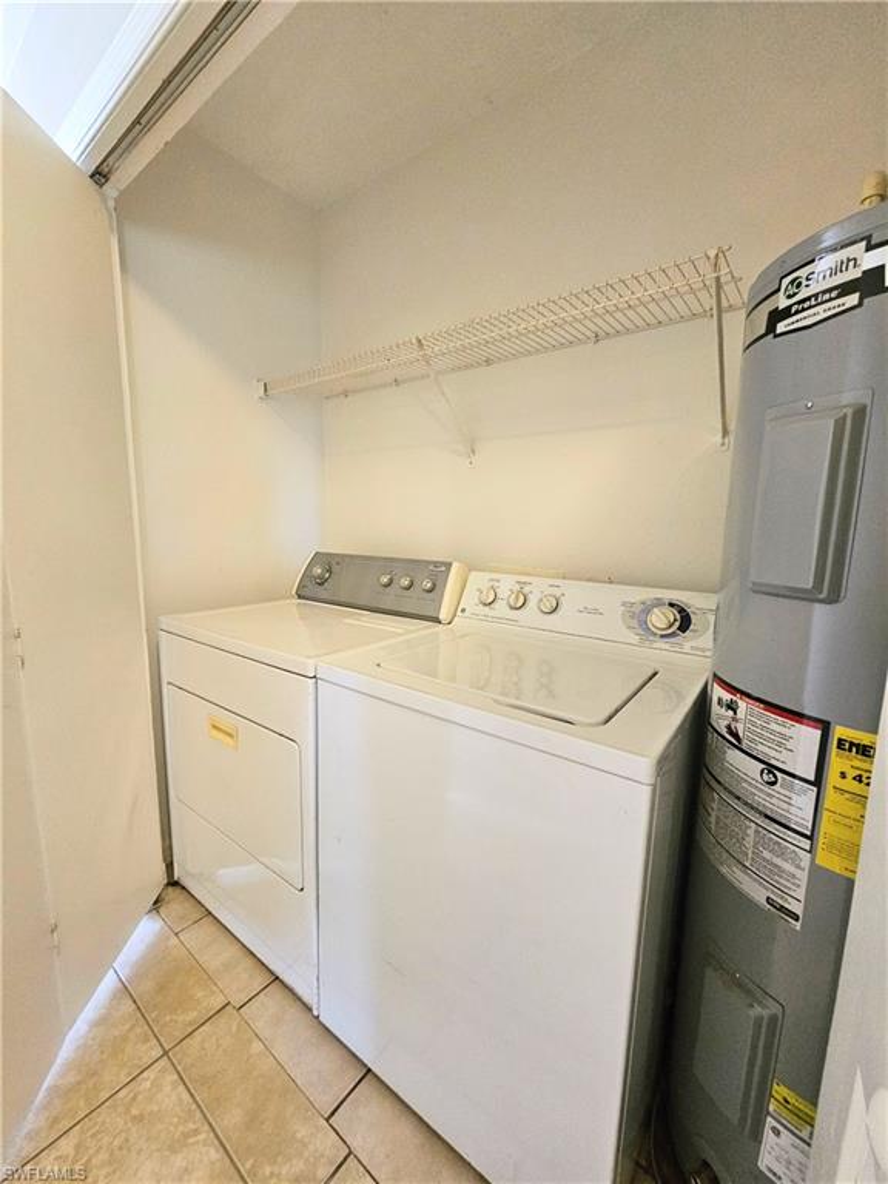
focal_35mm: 13
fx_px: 445
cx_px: 444
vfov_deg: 106.2
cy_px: 592
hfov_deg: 89.9
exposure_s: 1/30
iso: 500
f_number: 2.2
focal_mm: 2.2
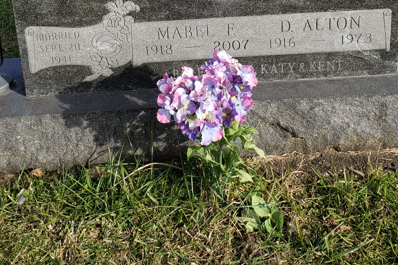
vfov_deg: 24.4
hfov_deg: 38.2
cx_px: 201
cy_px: -22
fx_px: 575
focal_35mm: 52
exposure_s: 1/788
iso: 50
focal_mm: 4.3
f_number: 2.4
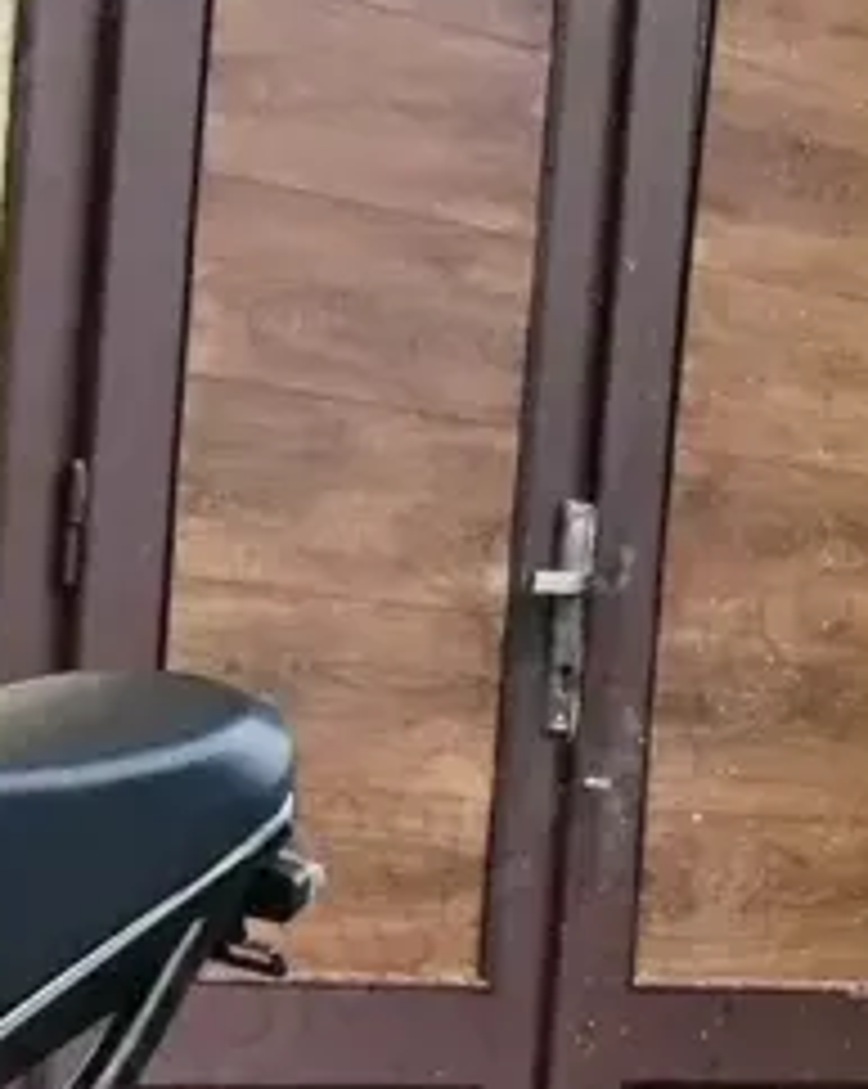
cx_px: -1178
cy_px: 972
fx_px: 3378
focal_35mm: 105
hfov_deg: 12.0
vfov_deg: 18.0
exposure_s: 1/252
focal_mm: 4.75
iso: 100
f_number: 1.8
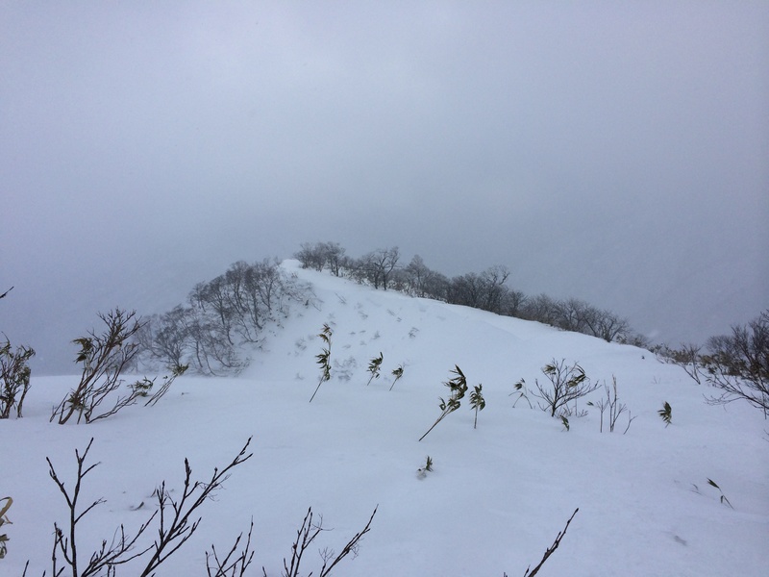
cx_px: 384
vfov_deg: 46.8
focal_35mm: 30
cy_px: 288
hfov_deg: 60.0
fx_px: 666
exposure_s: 1/1580
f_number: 2.2
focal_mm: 4.12
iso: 40
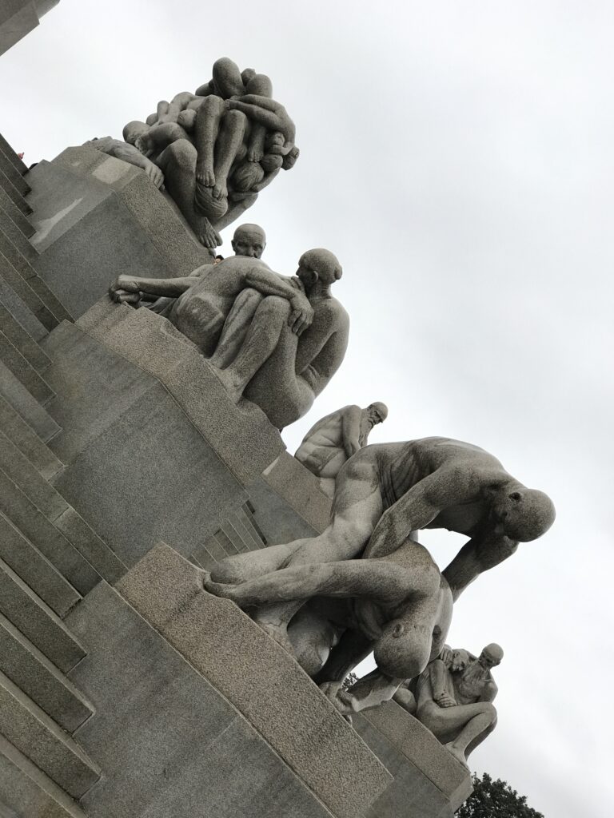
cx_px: 307
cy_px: 409
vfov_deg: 33.8
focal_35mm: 57
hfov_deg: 25.7
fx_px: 1348
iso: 20
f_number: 2.8
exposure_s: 1/119
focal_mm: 6.6
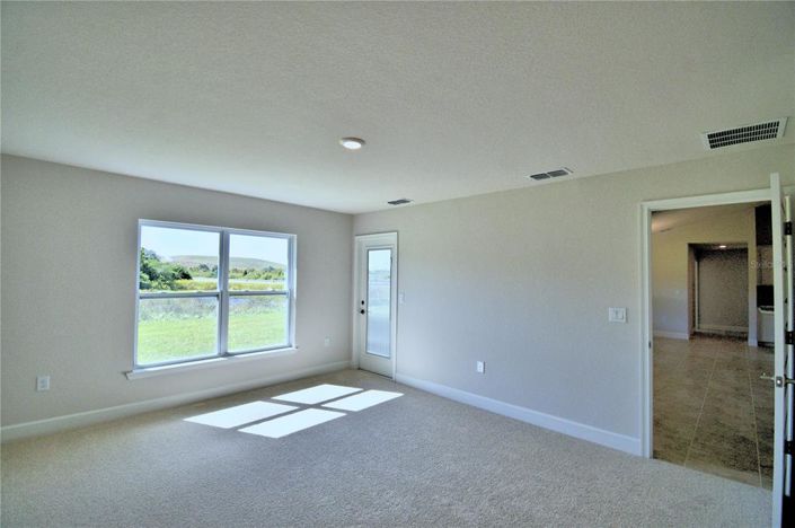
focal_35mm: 15
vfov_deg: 77.2
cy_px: 264
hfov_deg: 100.5
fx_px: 331
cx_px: 398
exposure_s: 1/500
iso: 200
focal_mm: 10
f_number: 4.5
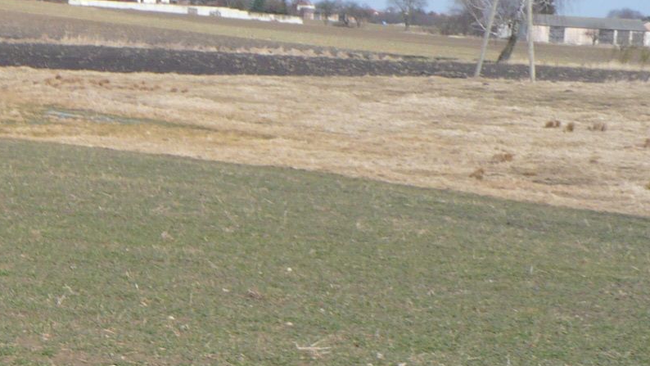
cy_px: 413
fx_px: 1793
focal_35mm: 104
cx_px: -135
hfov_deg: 19.3
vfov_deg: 11.5
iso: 100
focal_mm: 6.1
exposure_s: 1/160
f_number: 8
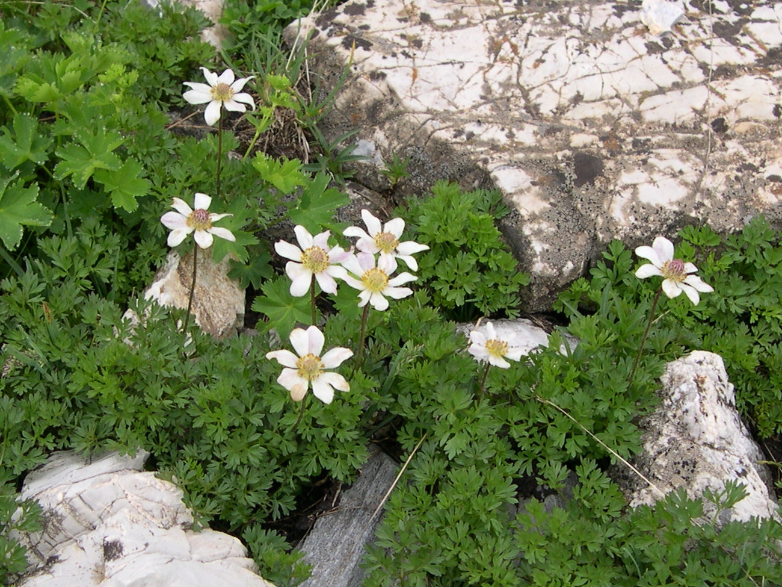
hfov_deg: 49.0
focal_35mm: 38
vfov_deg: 37.7
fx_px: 858
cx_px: 391
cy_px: 294
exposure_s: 1/274
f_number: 2.8
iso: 100
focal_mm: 8
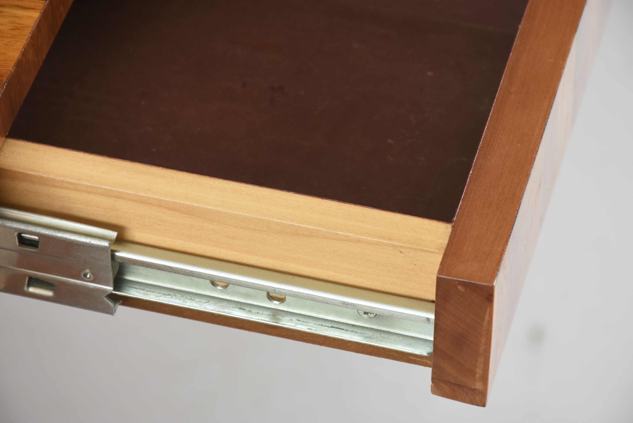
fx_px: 3695
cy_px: 212
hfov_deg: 9.8
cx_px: 316
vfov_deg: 6.6
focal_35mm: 210
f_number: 10
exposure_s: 1/125
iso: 200
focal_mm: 140
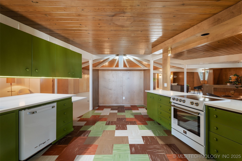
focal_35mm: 16
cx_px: 121
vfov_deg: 73.7
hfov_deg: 96.7
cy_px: 80
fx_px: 108
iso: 250
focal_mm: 16
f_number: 9
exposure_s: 1/1.25
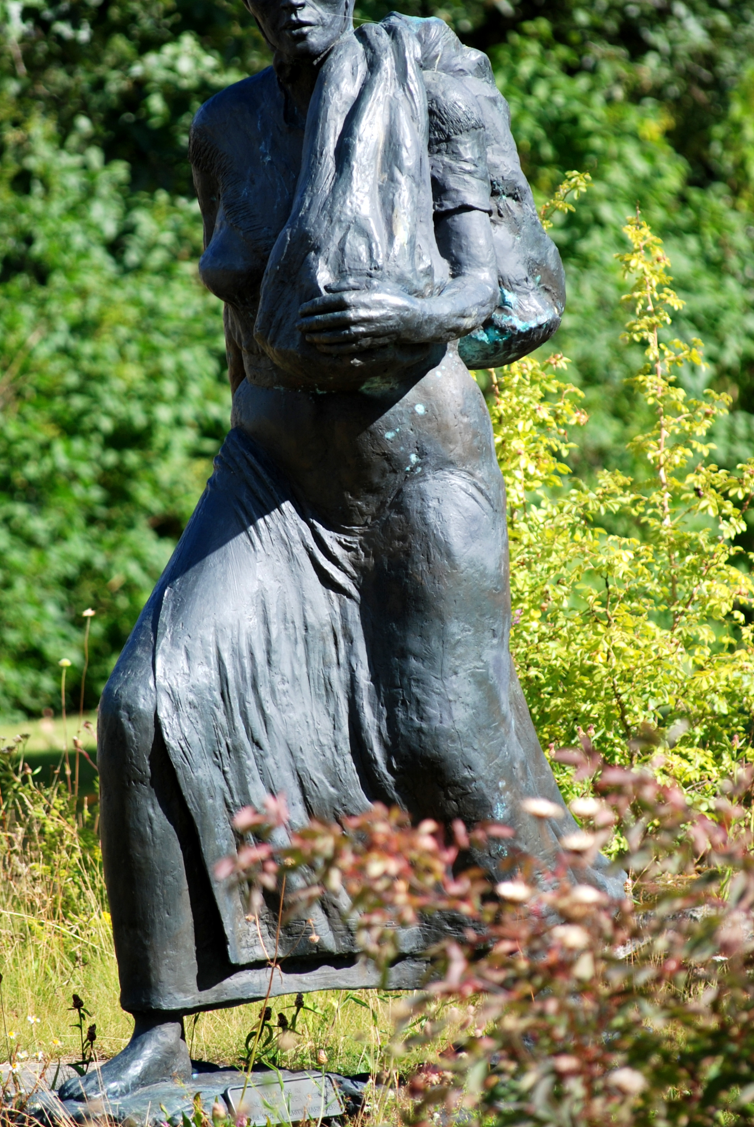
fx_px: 9334
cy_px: 446
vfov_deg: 6.9
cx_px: 366
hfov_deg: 4.6
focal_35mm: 298
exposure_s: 1/250
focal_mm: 150
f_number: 5.3
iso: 100
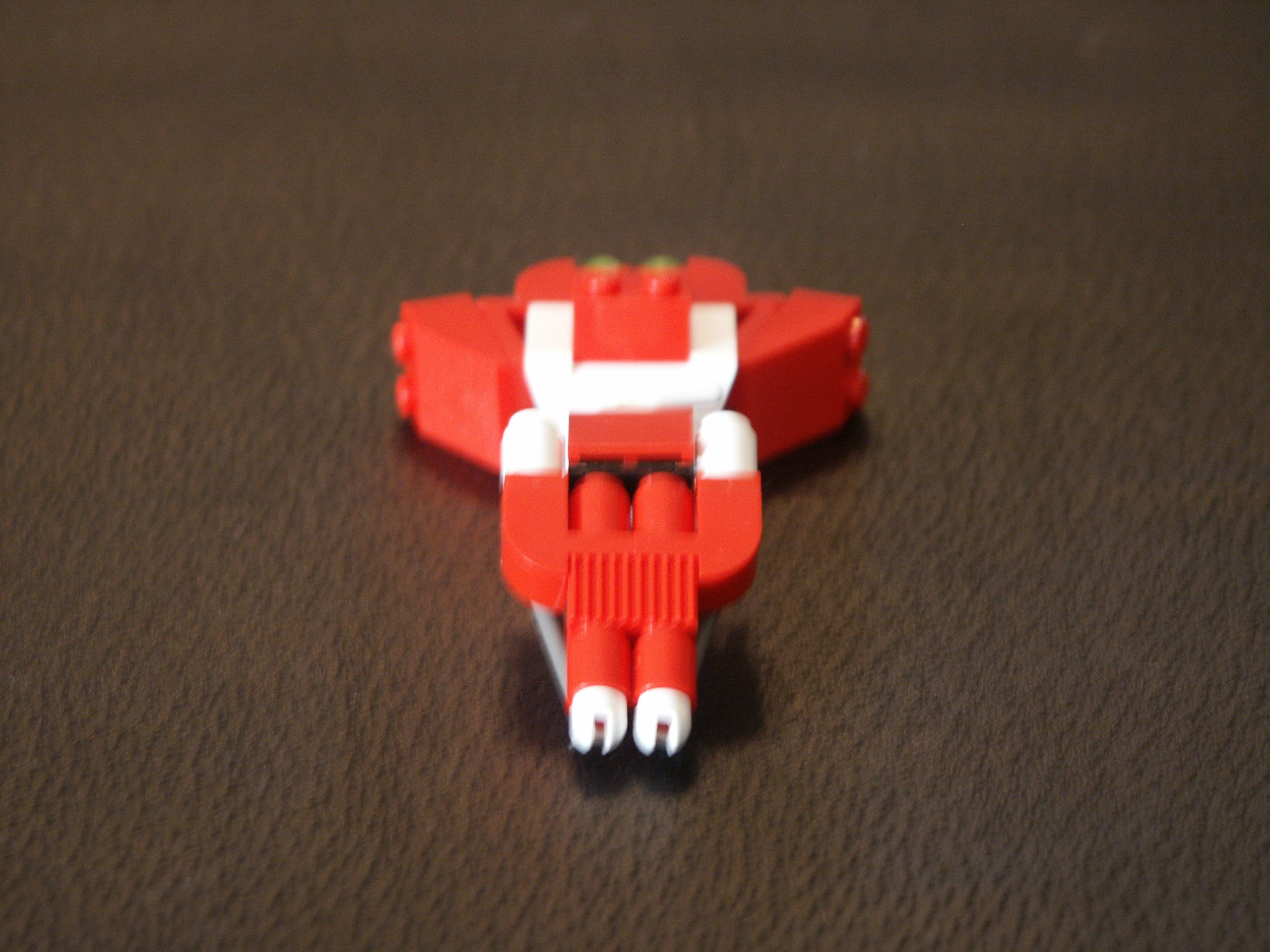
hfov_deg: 16.1
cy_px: 476
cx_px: 635
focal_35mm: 122
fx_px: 4476
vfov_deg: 12.1
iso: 200
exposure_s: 1/4
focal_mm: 30.94
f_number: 3.5
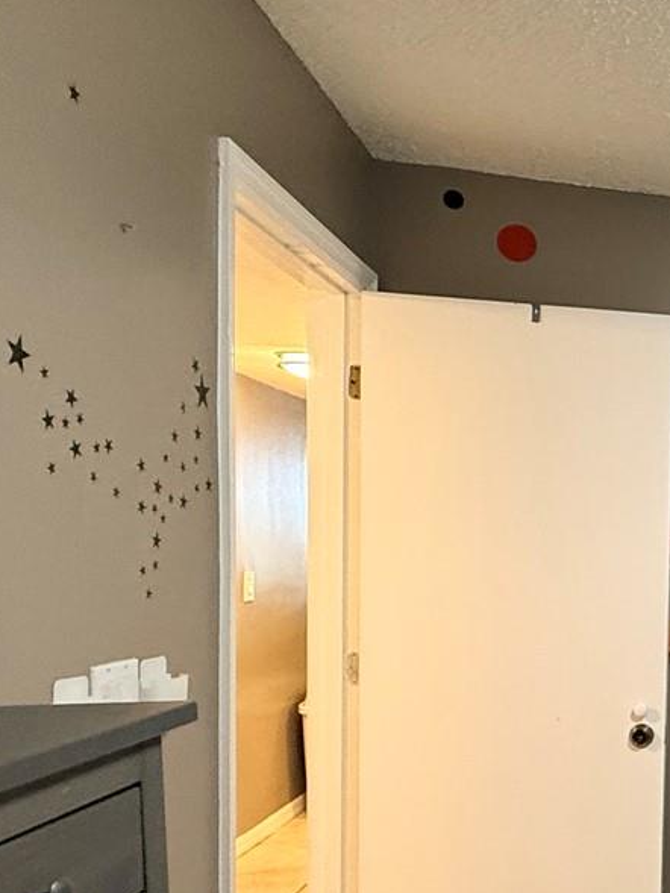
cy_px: 608
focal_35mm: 38
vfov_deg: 48.0
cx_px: 960
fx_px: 980
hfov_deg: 27.9
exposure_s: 1/60
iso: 400
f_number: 2.2
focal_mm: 2.22
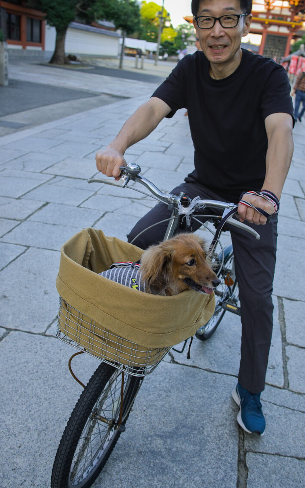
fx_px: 479
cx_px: 162
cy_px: 243
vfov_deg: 54.0
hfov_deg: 35.3
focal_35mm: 36
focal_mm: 23
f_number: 4
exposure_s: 1/320
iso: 640
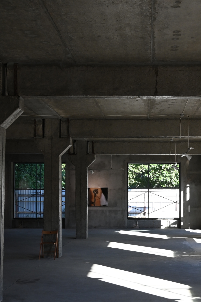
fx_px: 511
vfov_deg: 32.8
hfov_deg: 22.0
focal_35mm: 61
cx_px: 152
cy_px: 179
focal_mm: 28
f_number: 5.6
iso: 400
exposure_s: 1/100
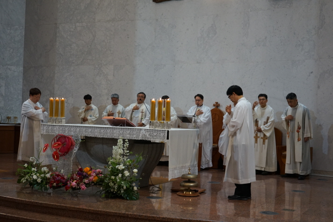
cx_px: 166
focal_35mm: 48
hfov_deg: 41.1
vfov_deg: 28.1
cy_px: 111
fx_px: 444
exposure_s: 1/160
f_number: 4.5
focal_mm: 48
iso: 1600
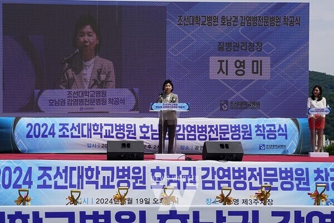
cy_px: 112
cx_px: 167
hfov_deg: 58.7
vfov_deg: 41.1
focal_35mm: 32
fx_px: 297
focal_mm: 32
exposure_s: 1/800
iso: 100
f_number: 5
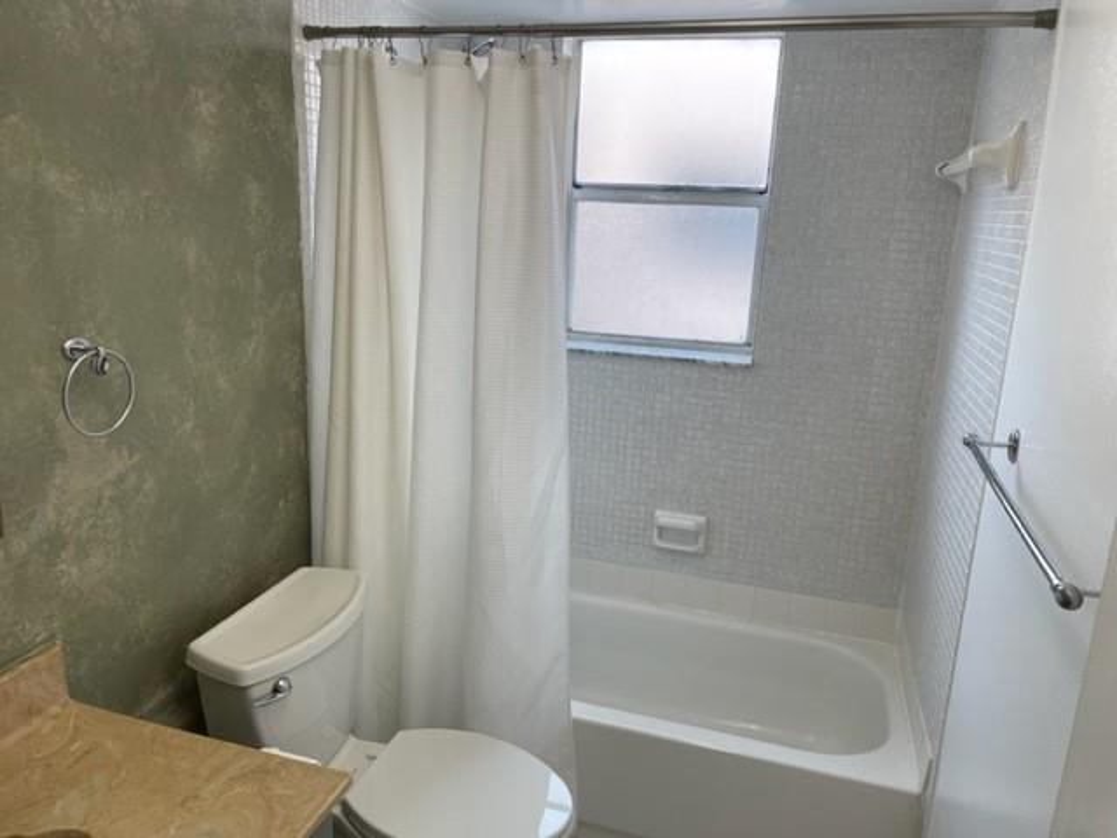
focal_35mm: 26
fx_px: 839
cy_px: 419
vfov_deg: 53.1
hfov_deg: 67.3
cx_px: 558
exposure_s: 1/120
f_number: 1.6
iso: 40
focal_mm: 4.2
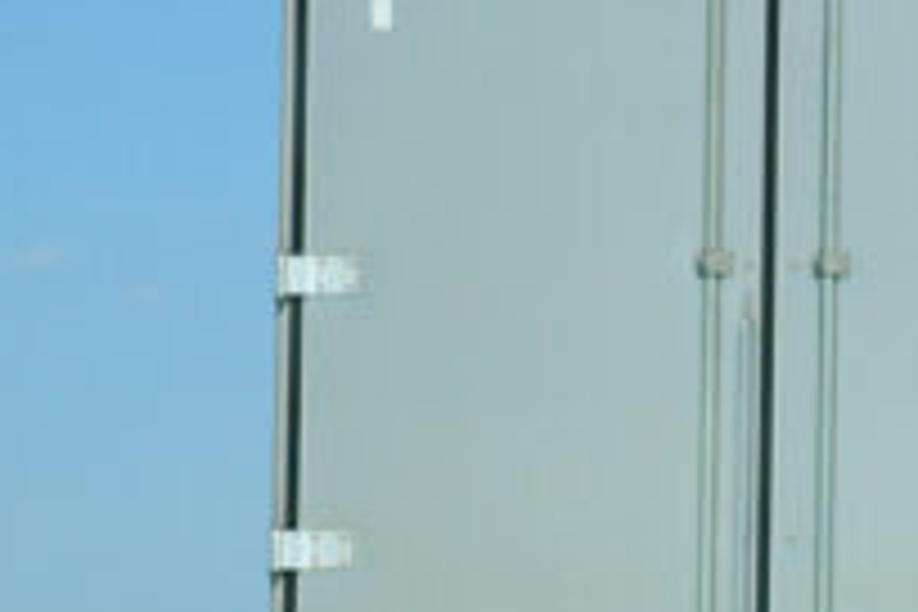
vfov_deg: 4.9
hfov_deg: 7.2
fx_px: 7190
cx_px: 1382
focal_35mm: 282
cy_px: 472
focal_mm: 48
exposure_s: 1/640
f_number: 7.1
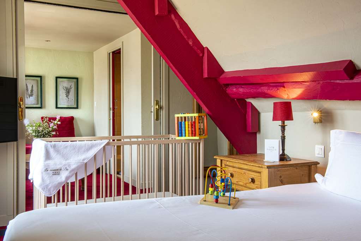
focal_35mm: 40
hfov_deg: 48.4
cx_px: 180
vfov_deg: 33.4
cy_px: 120
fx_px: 401
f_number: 20
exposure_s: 1
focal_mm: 40
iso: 200
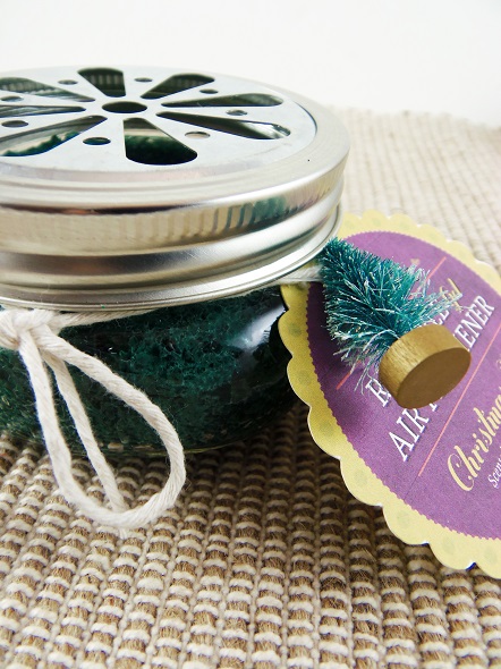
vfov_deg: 71.6
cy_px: 334
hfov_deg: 56.8
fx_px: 463
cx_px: 250
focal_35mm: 24
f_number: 2.9
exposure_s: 1/50
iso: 64
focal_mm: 4.3
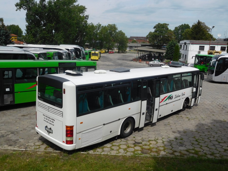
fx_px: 211
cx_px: 114
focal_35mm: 32
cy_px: 86
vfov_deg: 44.2
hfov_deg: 56.8
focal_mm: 5.7
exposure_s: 1/500
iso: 125
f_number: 7.2
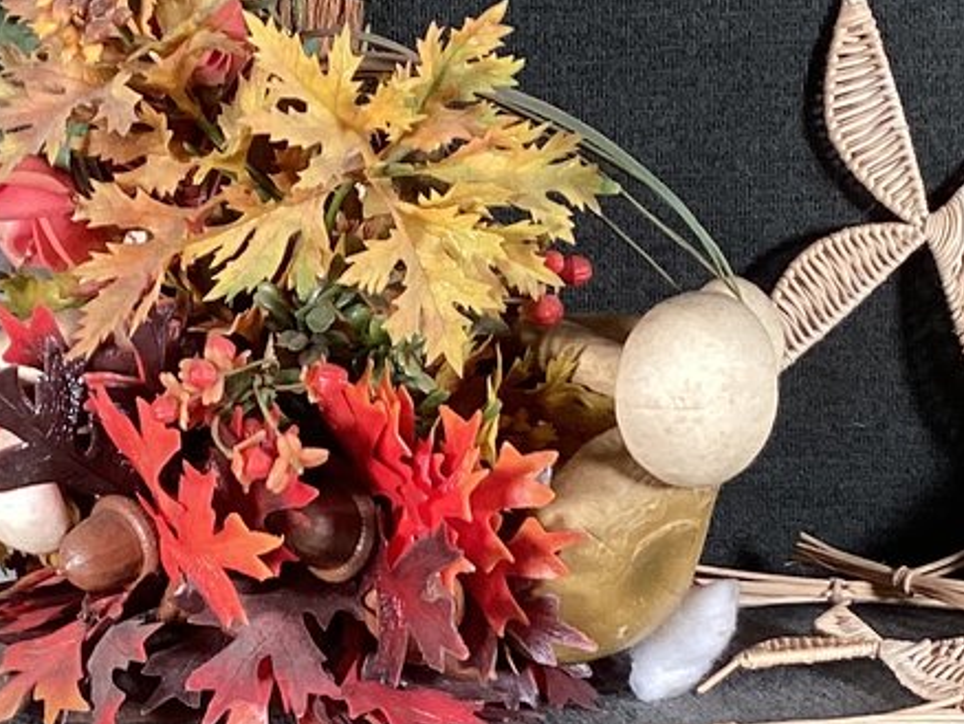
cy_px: 536
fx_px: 2981
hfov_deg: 18.3
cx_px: 344
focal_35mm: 107
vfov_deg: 13.8
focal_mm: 3.3
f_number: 2.4
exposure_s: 1/50
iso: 64
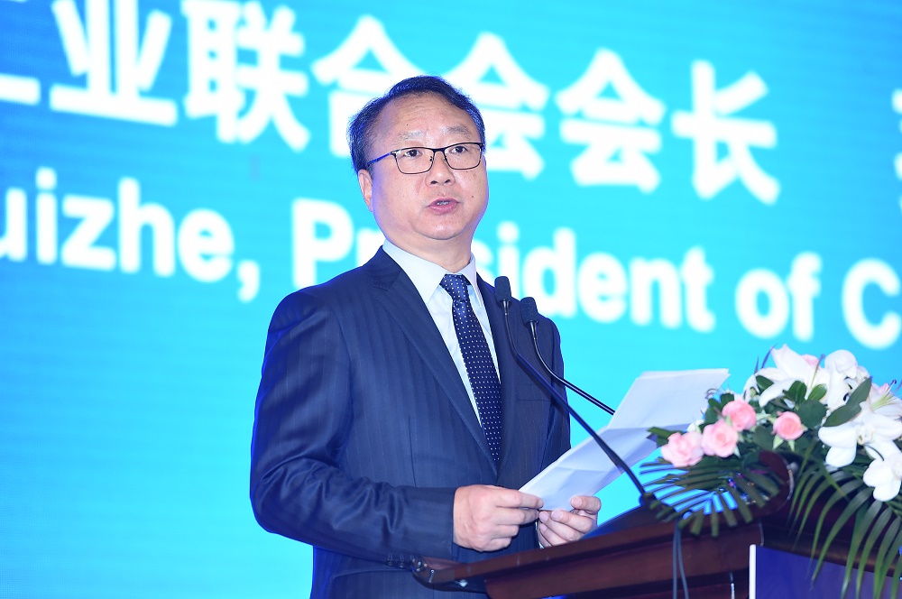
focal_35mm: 175
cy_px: 300
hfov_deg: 11.8
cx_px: 451
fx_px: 4379
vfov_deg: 7.8
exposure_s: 1/160
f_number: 3.5
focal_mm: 175
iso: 1600
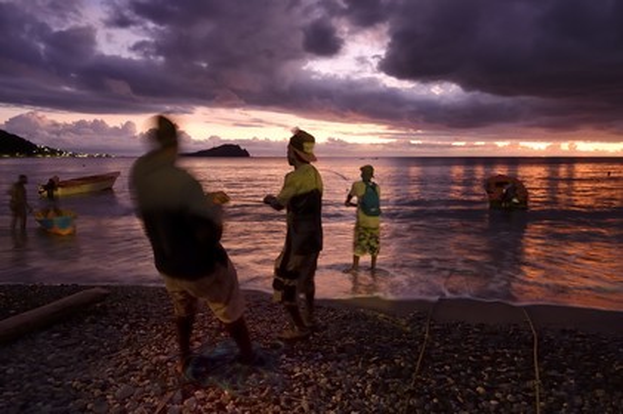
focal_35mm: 24
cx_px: 312
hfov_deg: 73.8
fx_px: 415
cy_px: 207
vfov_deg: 53.1
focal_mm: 24
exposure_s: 1/4
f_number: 5
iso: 1600
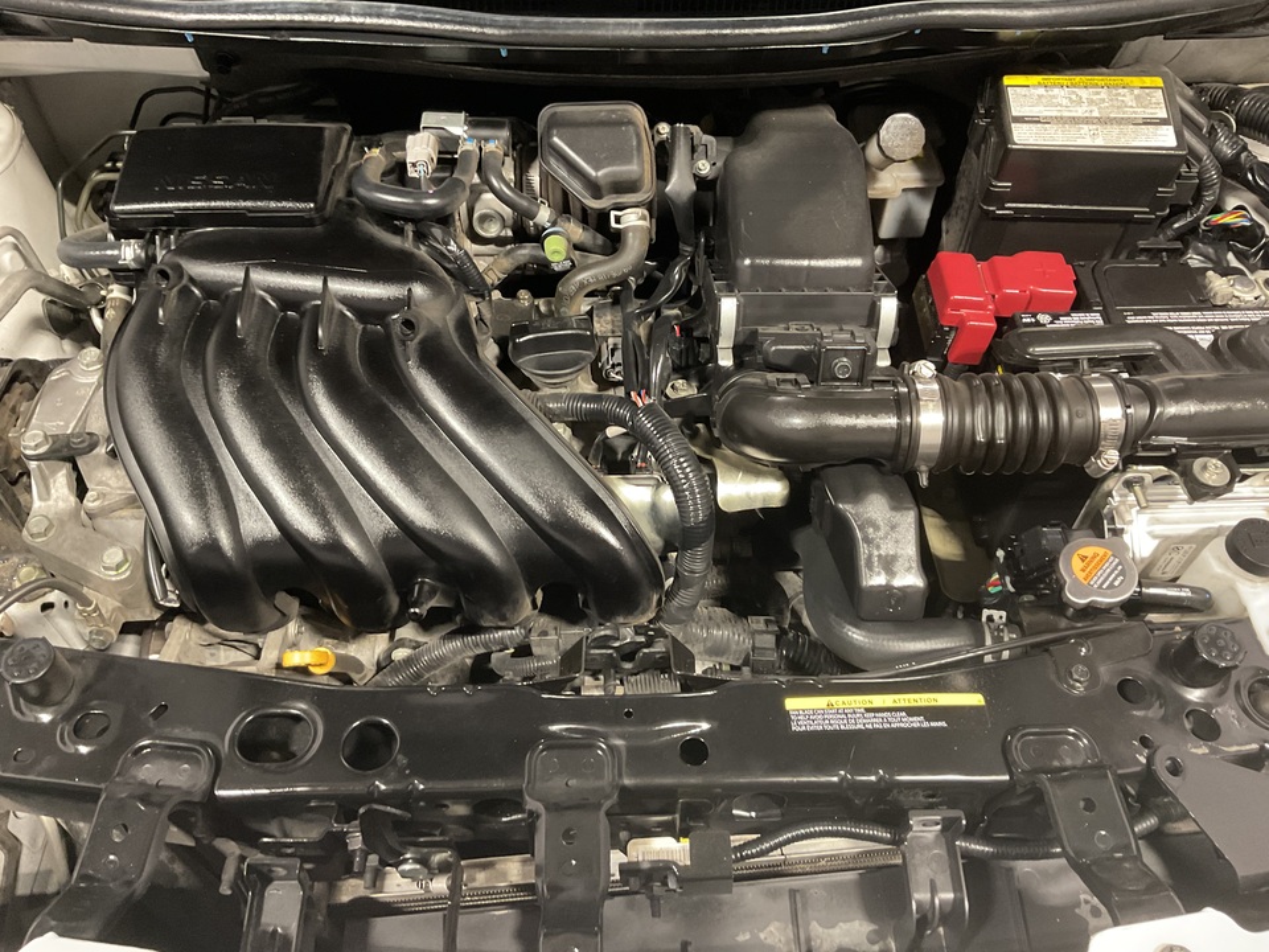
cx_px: 634
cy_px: 476
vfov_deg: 48.2
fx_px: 1063
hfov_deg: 61.7
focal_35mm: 29
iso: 250
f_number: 1.8
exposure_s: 1/33
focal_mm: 3
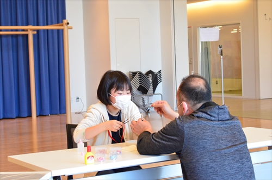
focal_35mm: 75
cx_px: 136
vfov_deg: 18.1
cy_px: 90
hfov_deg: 27.0
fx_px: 565
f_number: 6.3
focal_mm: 50
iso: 2500
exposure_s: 1/160
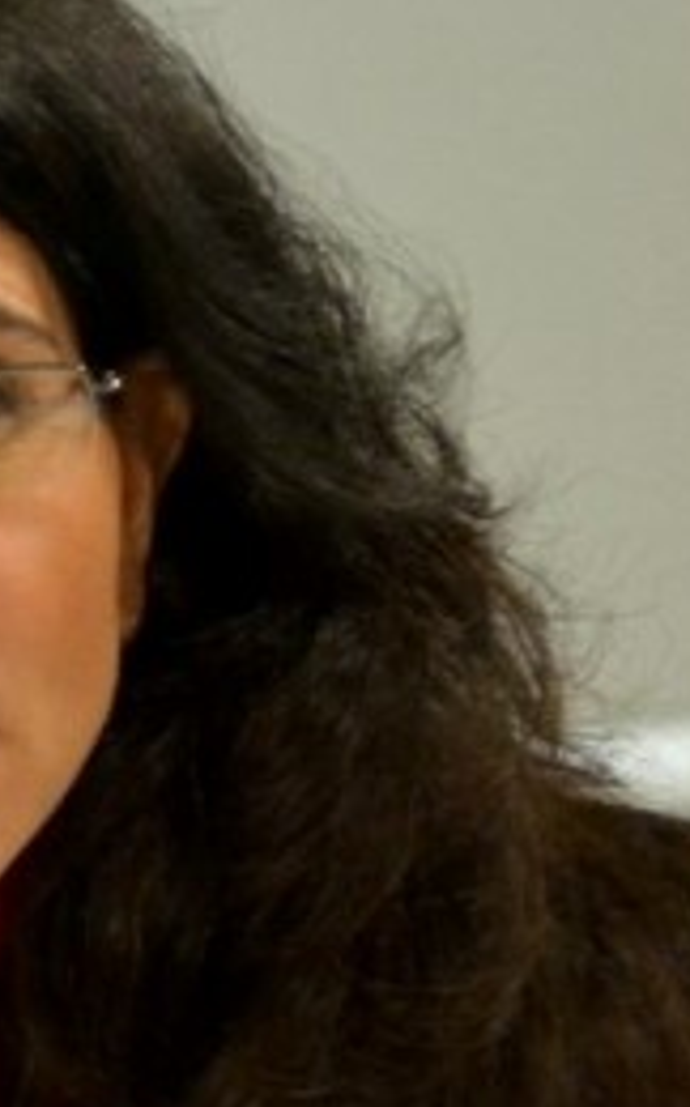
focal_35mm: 914
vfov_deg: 2.3
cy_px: 949
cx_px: -479
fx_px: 27569
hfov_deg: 1.4
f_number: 4.8
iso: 1100
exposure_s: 1/125
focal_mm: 135
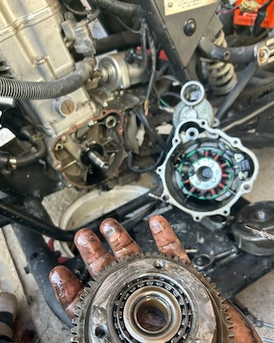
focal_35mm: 28
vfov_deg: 62.2
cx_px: 137
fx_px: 284
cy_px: 180
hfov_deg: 51.5
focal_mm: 5.7
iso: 80
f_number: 1.5
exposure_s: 1/121
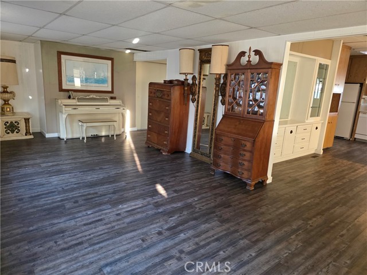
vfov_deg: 58.9
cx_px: 184
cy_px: 138
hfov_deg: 73.9
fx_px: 244
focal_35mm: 23
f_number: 1.7
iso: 800
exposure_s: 1/120
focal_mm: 6.3
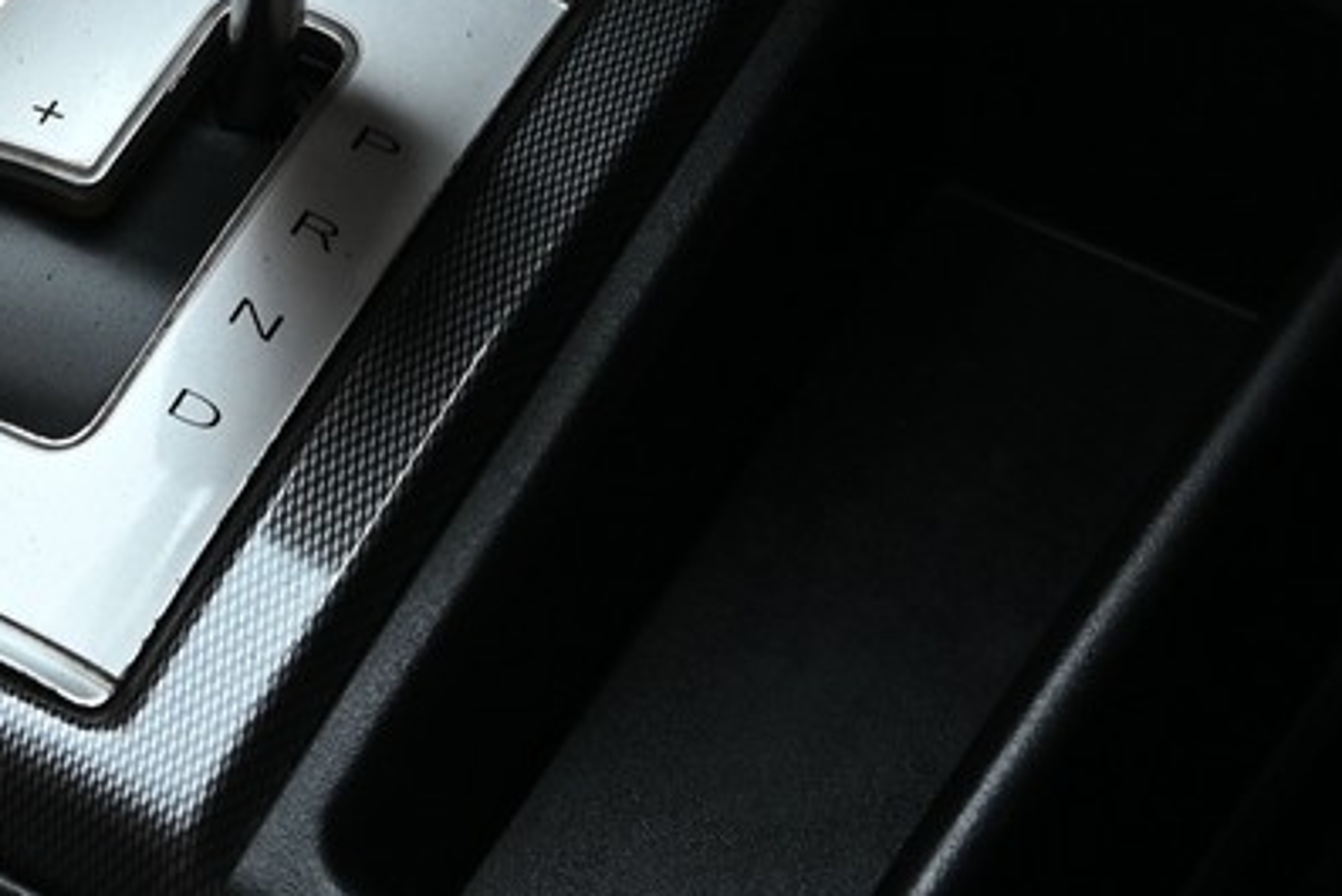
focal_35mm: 108
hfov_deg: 18.6
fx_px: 4027
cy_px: -130
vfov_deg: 12.4
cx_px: 169
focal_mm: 26
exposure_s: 1/20
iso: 280
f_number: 5.6
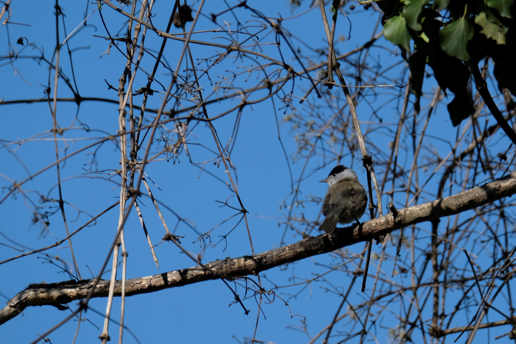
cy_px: 172
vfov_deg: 2.3
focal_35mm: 600
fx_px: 8599
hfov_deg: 3.4
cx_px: 258
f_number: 8
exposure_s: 1/1000
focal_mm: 400
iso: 500
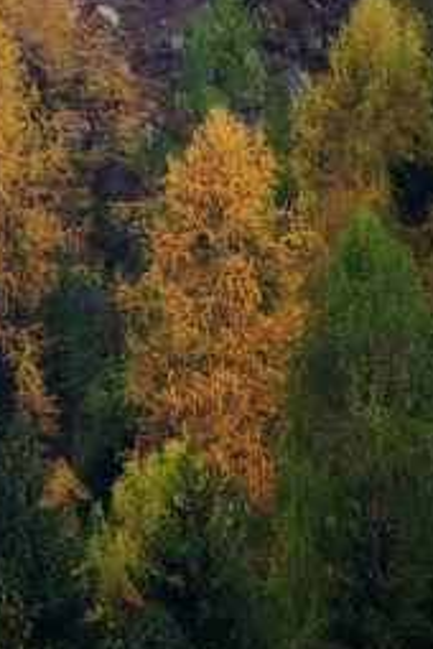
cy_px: -542
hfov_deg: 1.1
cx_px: -348
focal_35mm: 1206
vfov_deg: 1.7
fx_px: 21757
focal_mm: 200
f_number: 5.6
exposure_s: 1/60
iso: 200
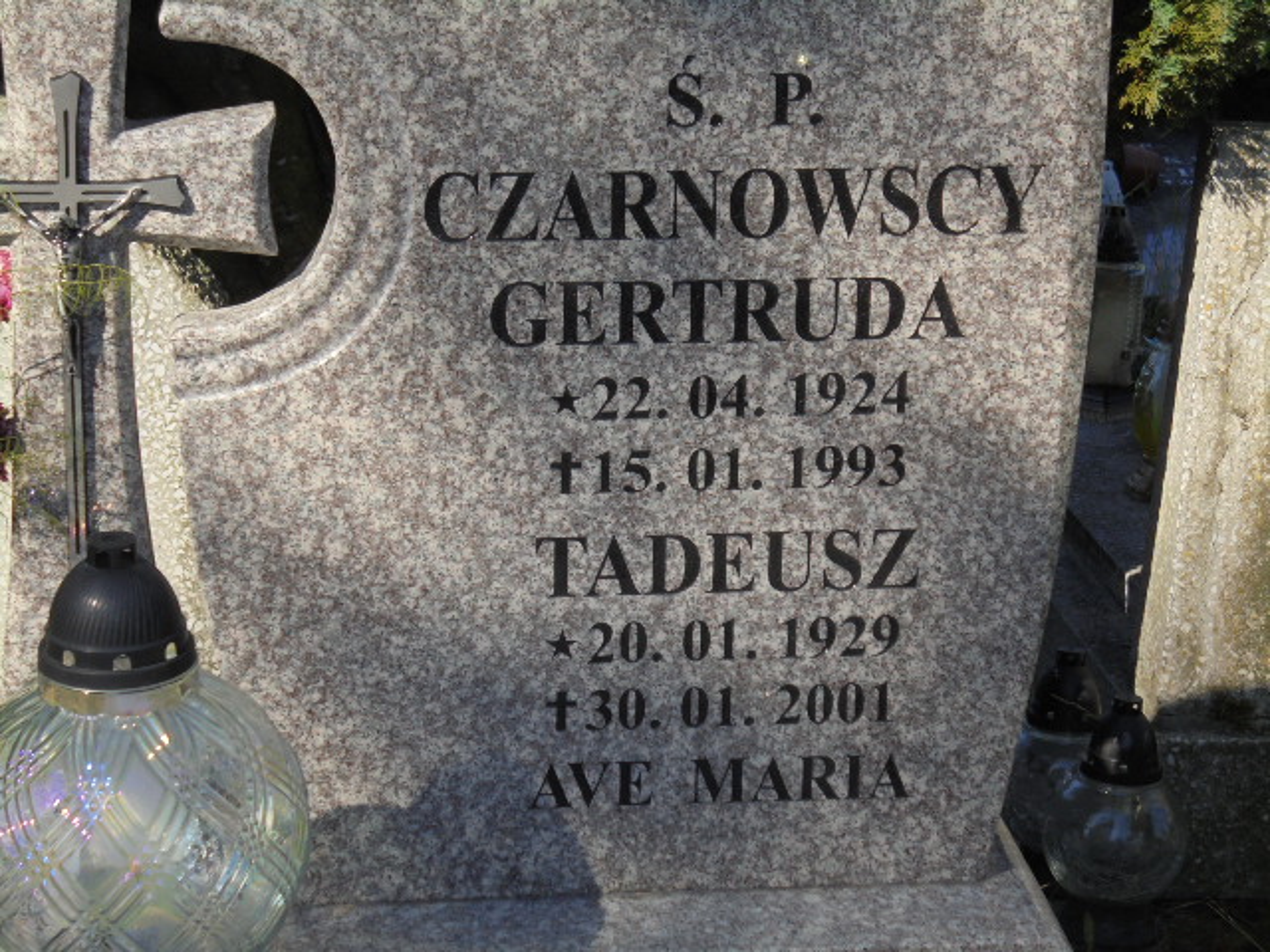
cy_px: 476
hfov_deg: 20.9
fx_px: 3449
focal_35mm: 94
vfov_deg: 15.7
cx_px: 635
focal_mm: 16.9
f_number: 4.7
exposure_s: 1/500
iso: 100
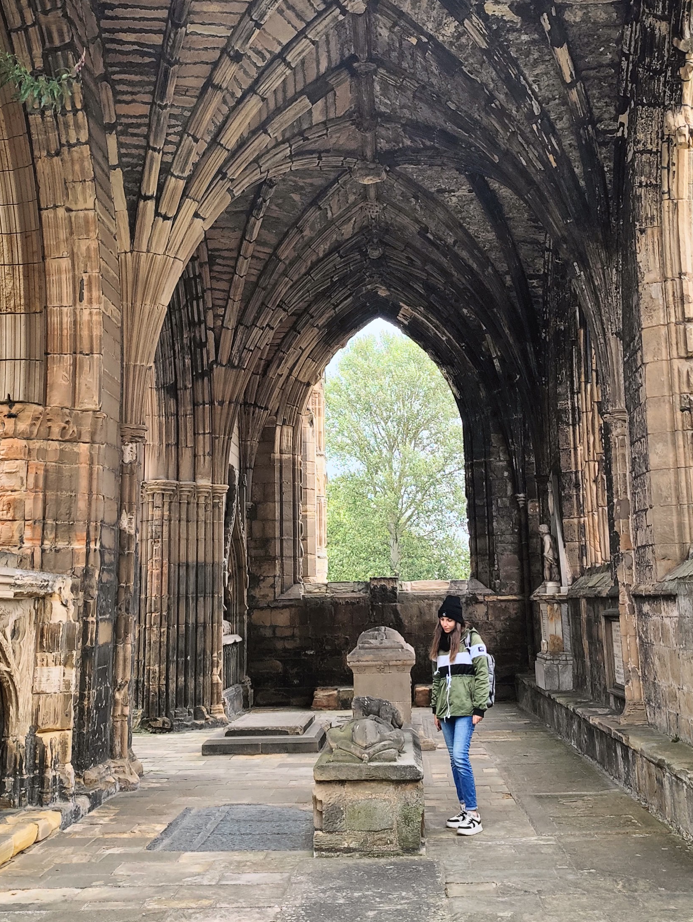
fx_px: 1119
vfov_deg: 43.9
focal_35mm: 42
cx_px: 359
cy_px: 280
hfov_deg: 34.4
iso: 50
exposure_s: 1/528
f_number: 1.8
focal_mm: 6.06
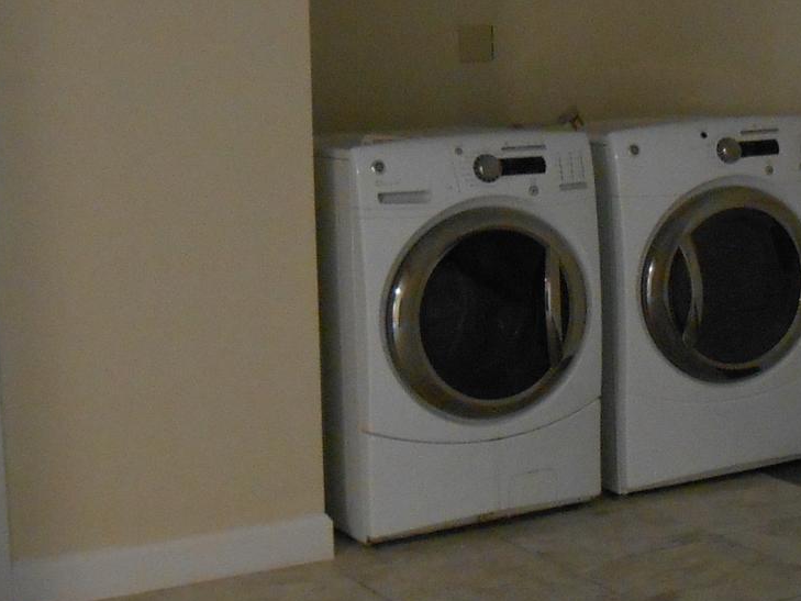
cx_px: 515
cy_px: 245
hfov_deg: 26.6
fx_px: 1689
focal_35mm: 73
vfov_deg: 20.2
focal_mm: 4.6
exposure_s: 1/8
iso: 400
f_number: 3.5
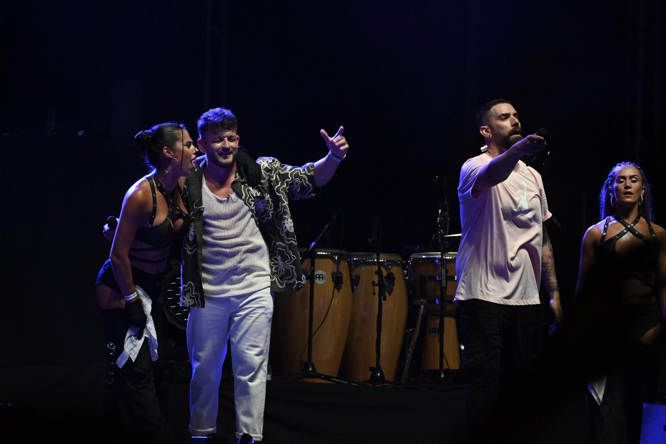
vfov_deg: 3.7
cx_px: 333
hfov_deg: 5.5
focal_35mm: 375
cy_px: 222
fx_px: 6936
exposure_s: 1/320
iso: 4000
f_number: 6.3
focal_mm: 250
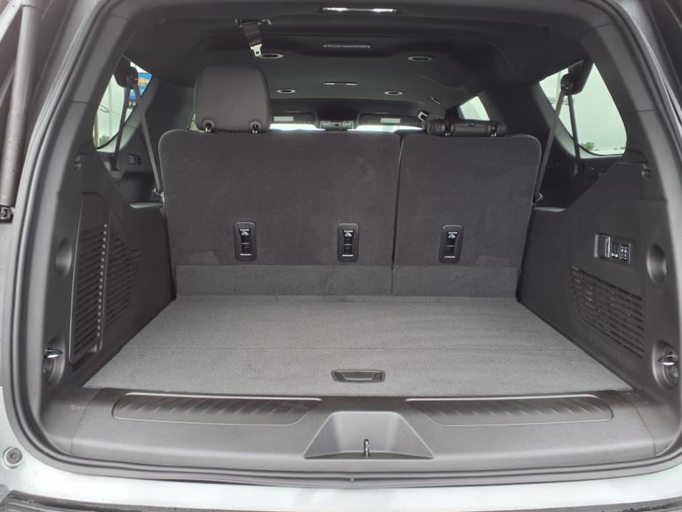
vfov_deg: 48.2
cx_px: 343
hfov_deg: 61.7
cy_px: 253
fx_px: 571
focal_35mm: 29
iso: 40
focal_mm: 3.58
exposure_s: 1/120
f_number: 1.9
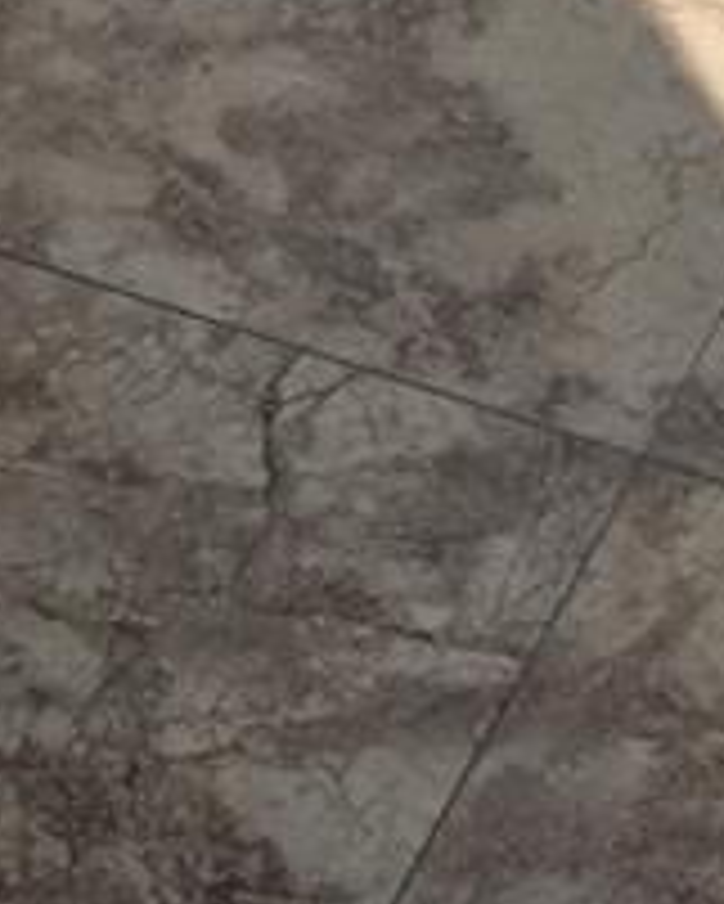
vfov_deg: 11.6
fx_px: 3586
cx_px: 549
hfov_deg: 11.5
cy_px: -1322
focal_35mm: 134
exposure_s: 1/2984
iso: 25
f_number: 1.8
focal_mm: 5.4
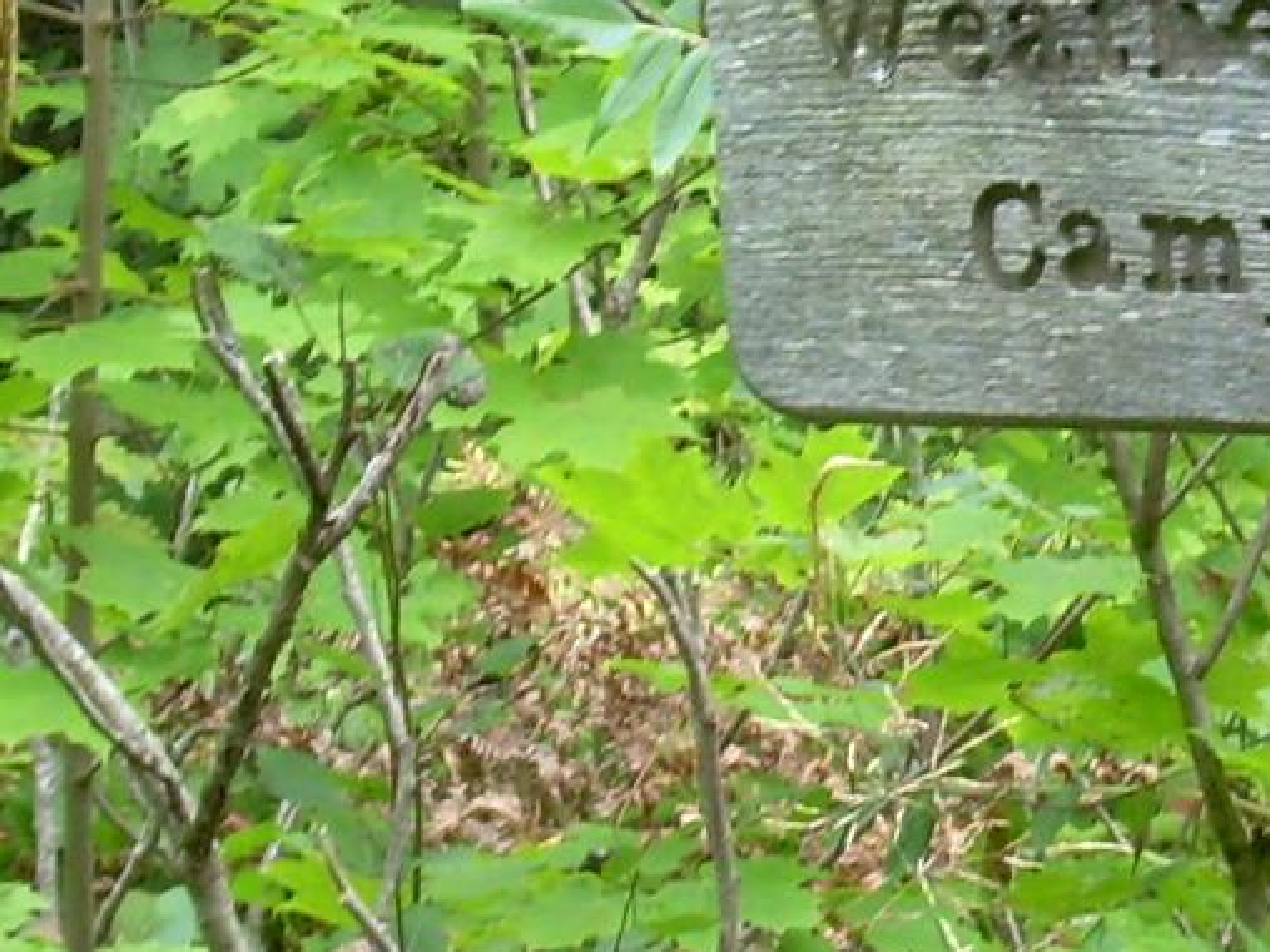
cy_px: 499
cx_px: 1543
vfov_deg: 7.2
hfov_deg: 9.5
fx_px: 7519
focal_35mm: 205
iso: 50
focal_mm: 11
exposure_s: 1/19.5
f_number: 3.6
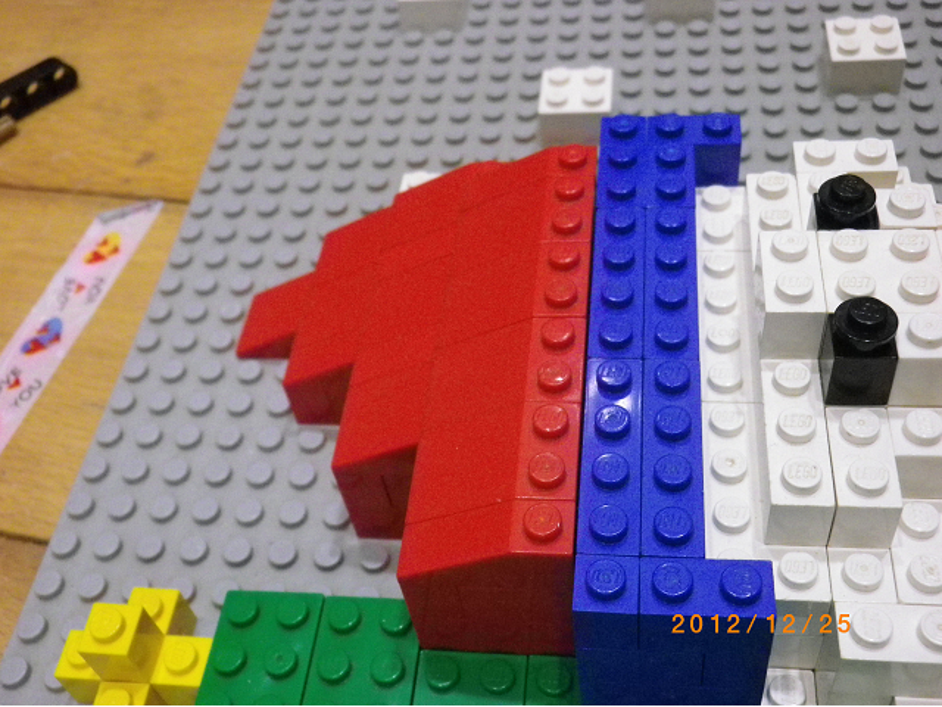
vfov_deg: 35.1
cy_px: 354
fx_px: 1116
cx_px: 471
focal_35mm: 41
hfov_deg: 45.8
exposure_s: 1/25
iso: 800
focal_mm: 7.3
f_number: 3.9
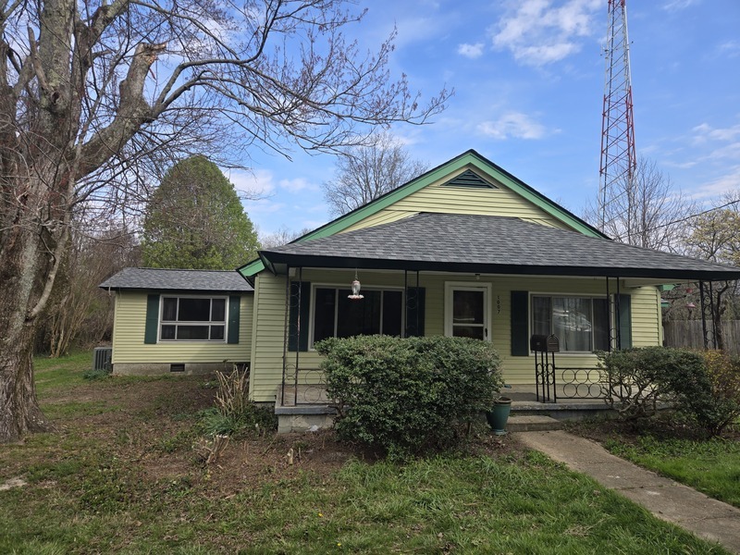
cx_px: 370
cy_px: 278
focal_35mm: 23
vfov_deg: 58.9
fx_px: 492
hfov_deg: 73.9
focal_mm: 5.4
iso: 25
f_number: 1.8
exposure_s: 1/944
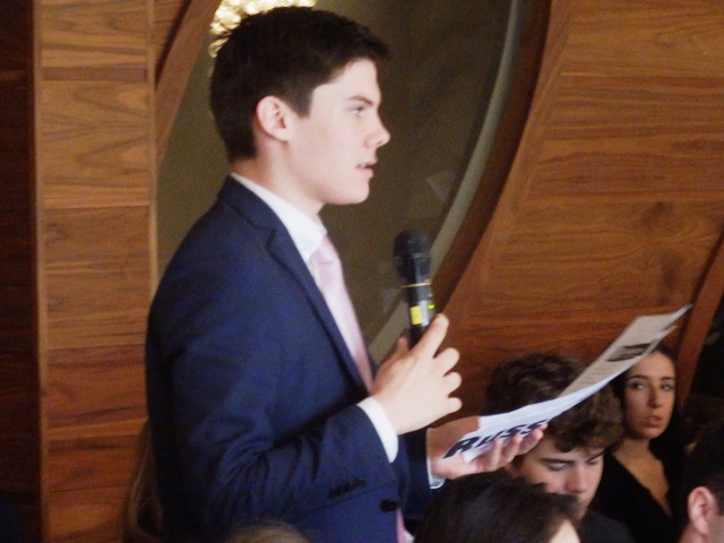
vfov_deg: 7.3
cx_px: 362
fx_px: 4267
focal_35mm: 204
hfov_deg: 9.7
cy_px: 272
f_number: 5.9
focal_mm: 36.5
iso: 1600
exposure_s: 1/13
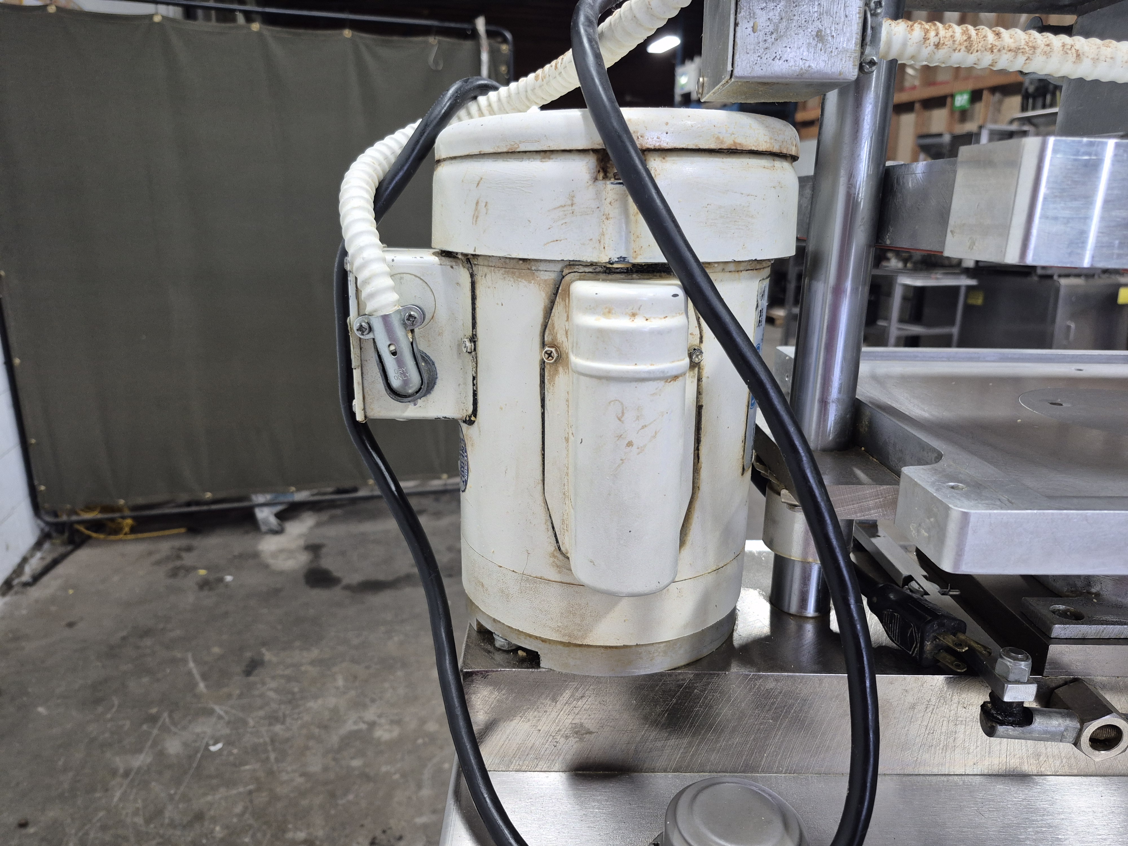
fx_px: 749
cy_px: 423
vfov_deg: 58.9
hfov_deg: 73.9
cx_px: 564
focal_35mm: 23
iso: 320
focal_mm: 5.4
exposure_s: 1/120
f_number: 1.8
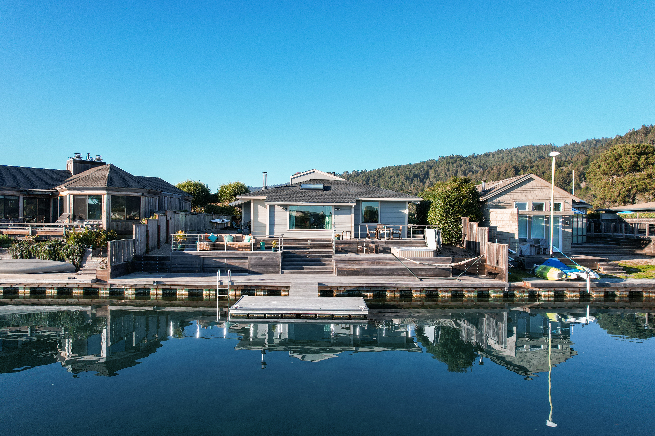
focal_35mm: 22
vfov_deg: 57.2
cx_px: 328
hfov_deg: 78.6
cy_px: 218
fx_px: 400
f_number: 2.8
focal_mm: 8.38
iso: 100
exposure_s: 1/800
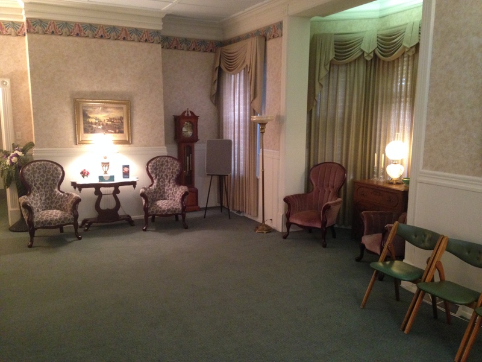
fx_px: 459
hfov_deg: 55.4
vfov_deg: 42.9
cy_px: 181
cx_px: 241
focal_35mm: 33
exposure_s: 1/20
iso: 400
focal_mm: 4.12
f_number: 2.4
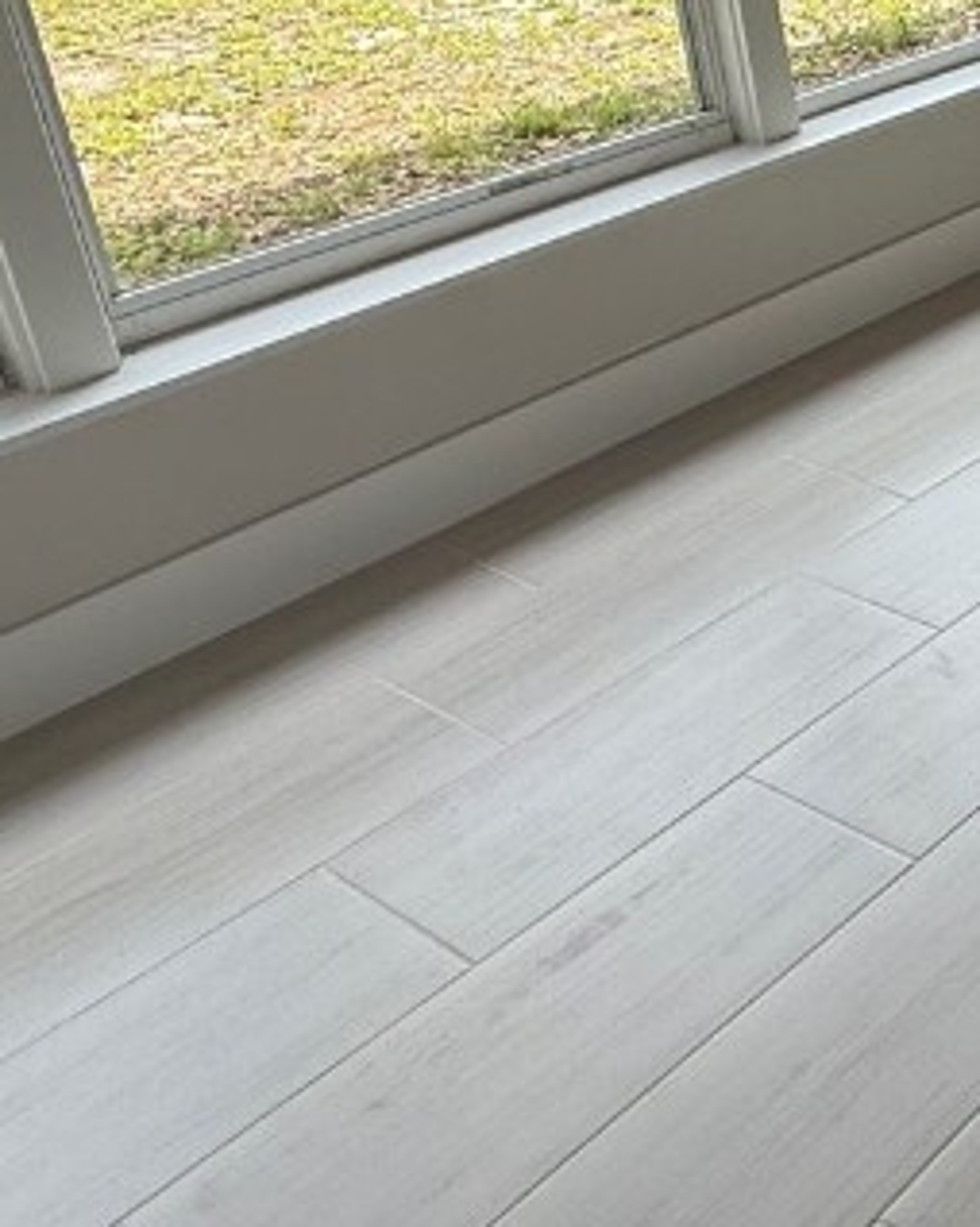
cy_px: 62
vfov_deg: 38.3
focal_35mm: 44
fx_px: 1597
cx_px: 1636
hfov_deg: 23.4
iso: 50
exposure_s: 1/168
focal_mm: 2.22
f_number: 2.2
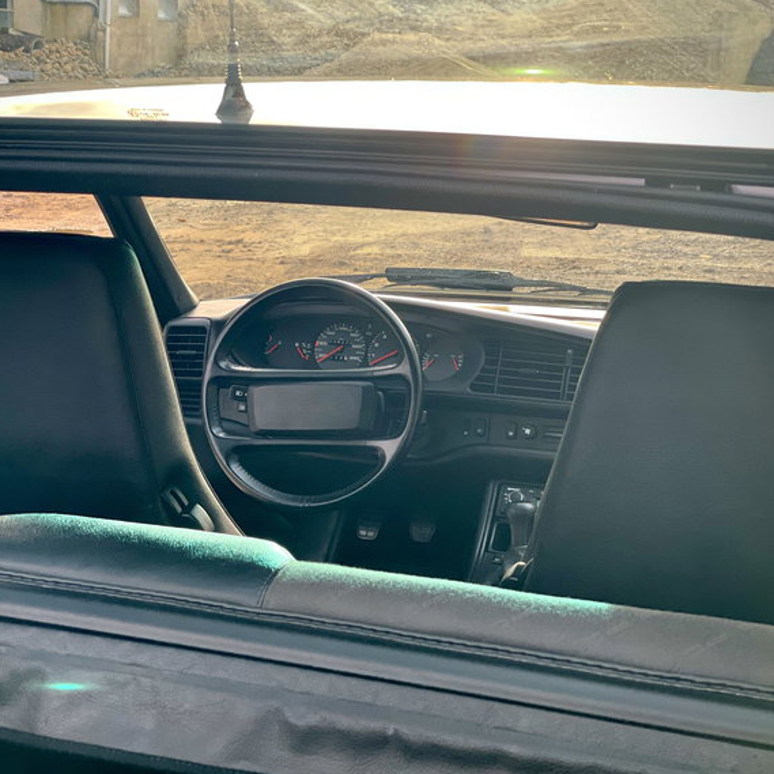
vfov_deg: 27.7
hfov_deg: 27.7
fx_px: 1568
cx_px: 310
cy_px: 385
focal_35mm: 62
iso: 64
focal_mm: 6
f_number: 2
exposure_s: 1/122
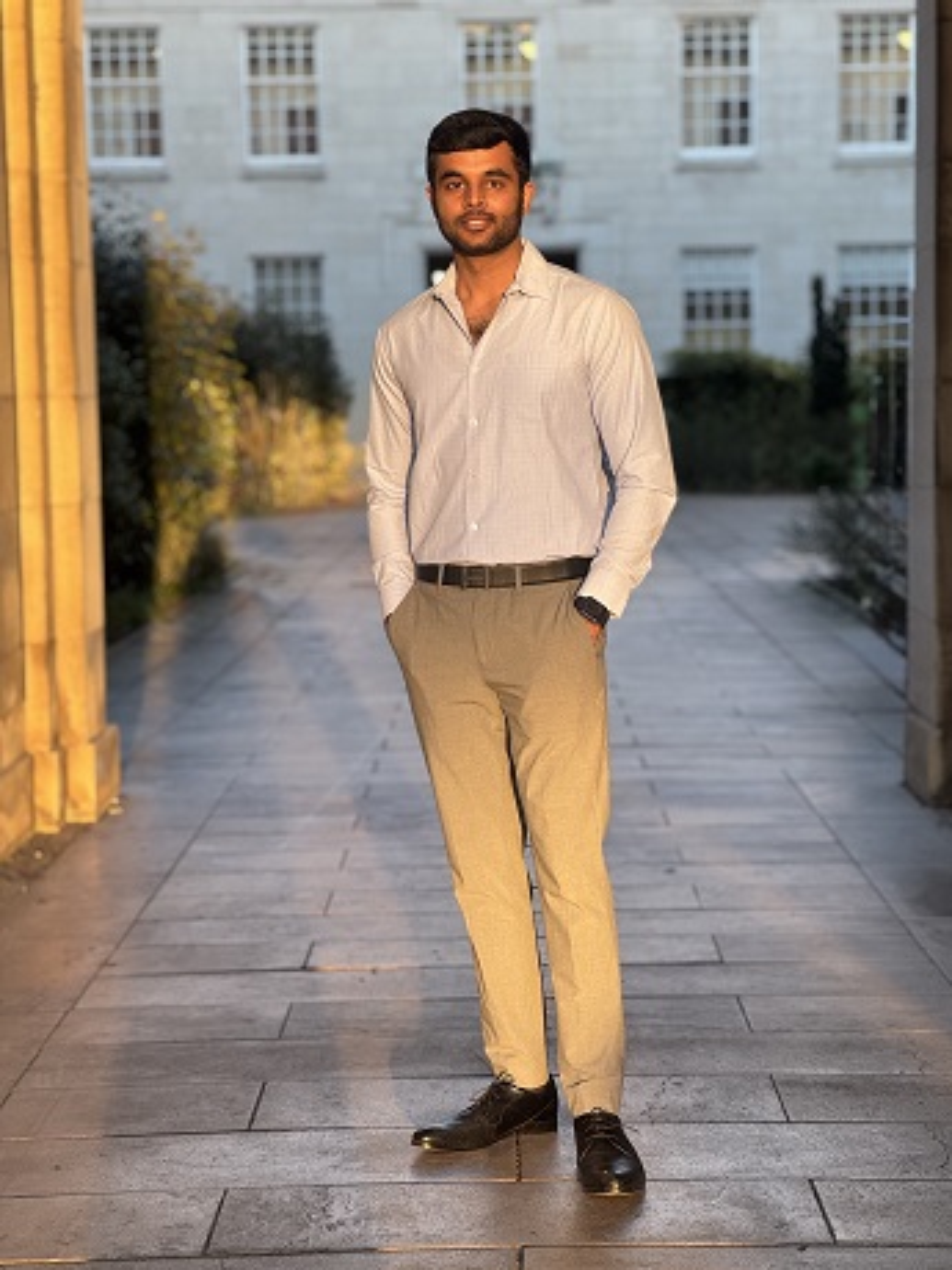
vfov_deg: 25.3
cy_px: 635
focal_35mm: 77
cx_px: 476
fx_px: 2824
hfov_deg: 19.1
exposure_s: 1/99
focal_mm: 9
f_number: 2.8
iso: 64
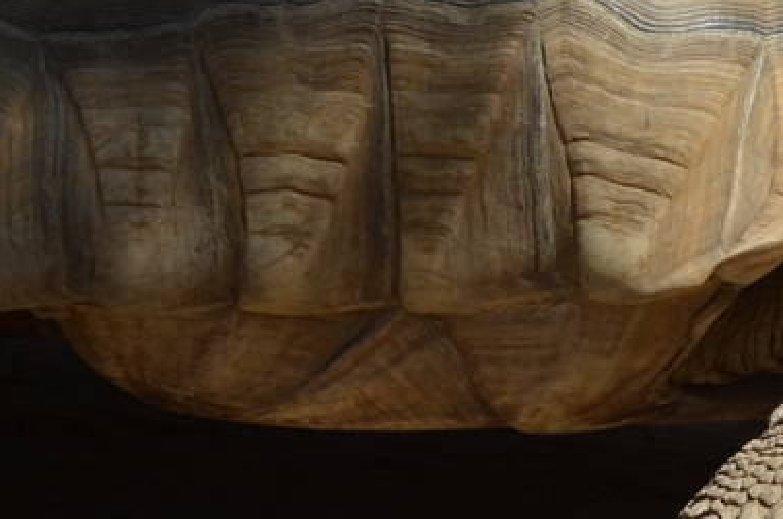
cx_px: 589
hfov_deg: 4.7
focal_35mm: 442
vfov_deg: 3.1
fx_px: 9597
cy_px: 210
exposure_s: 1/640
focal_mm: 70
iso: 200
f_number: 6.3
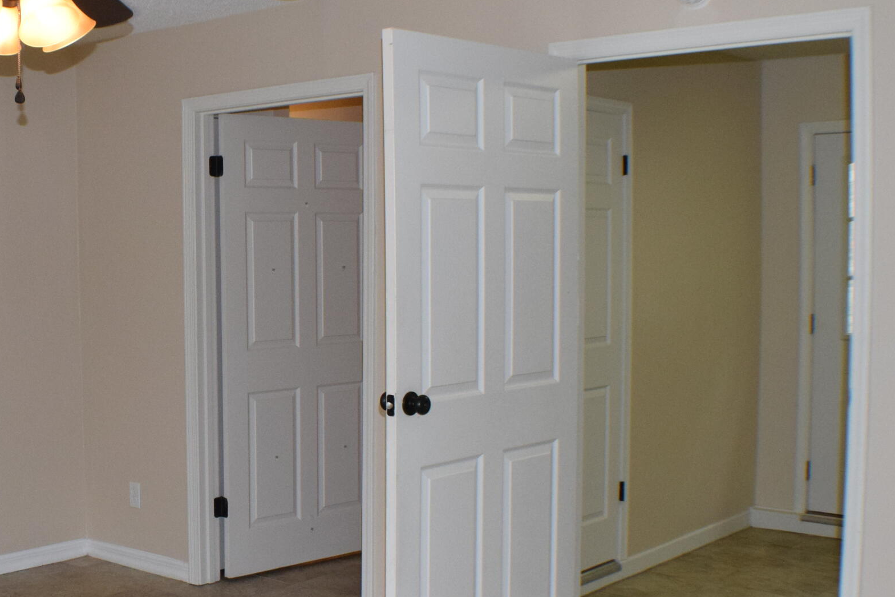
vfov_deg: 20.6
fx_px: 1640
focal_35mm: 66
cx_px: 191
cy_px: 330
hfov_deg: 29.9
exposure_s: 1/200
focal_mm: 23
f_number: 8
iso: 1600
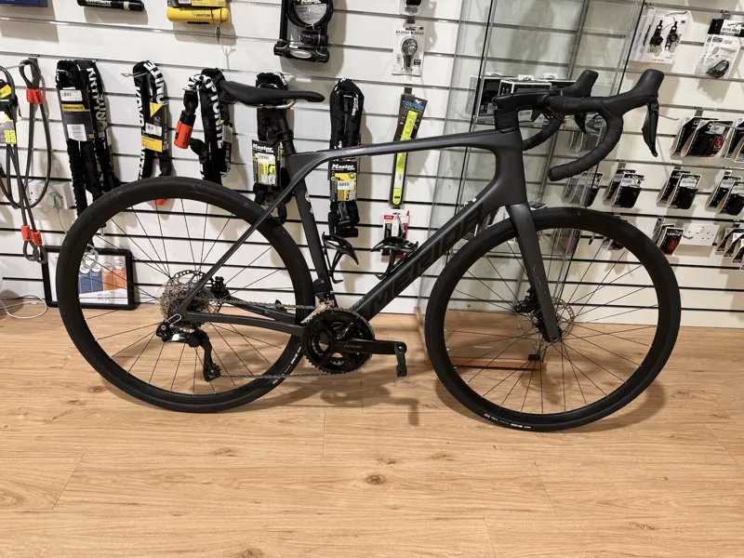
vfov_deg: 56.8
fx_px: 516
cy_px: 279
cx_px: 372
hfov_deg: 71.6
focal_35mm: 24
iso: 80
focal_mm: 6.76
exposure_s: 1/100
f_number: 1.78
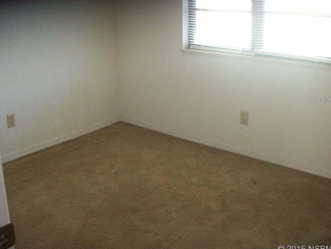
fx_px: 421
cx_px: 140
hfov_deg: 42.8
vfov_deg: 32.8
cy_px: 99
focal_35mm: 44
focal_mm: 6
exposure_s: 1/64
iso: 200
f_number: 2.7
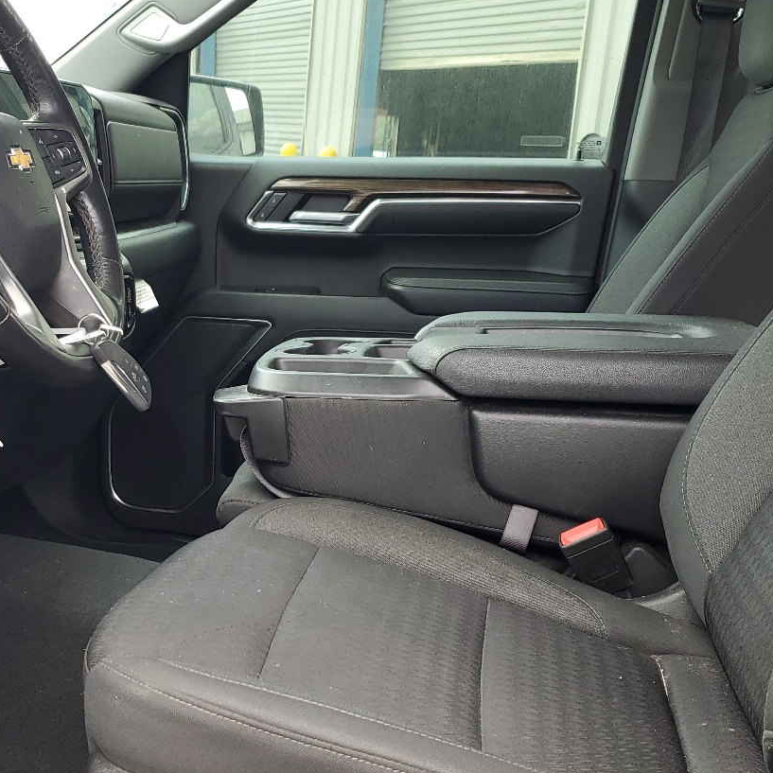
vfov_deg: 37.4
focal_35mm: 45
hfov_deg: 37.1
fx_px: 1137
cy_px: 474
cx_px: 247
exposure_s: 1/164
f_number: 1.5
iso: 50
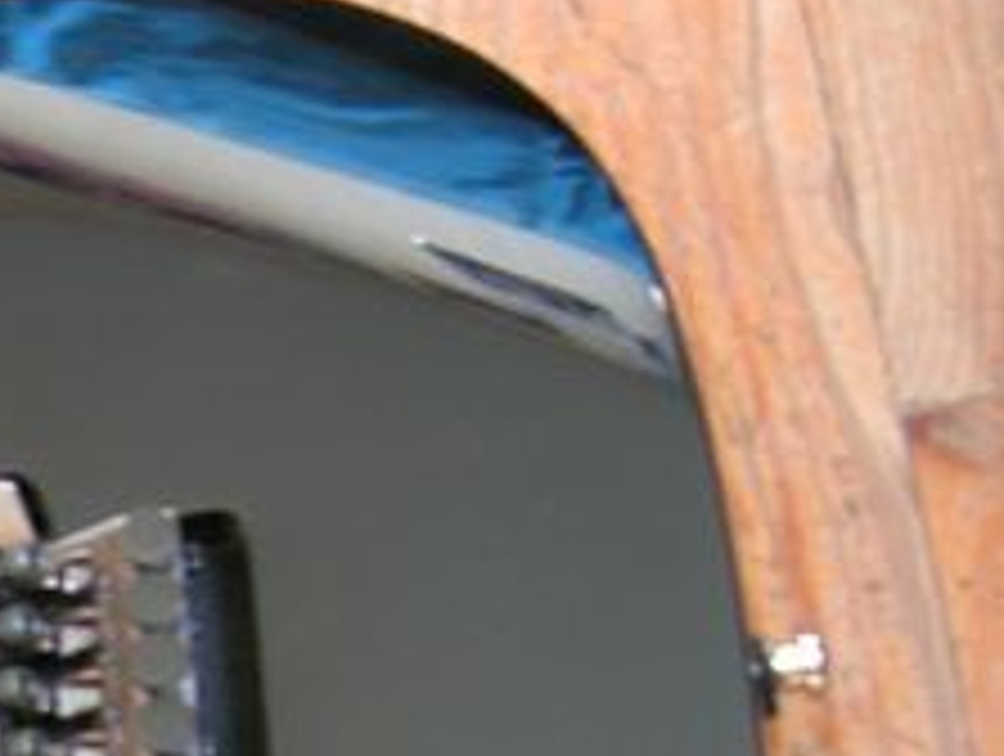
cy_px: 855
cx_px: -329
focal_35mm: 94
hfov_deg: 19.2
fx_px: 2731
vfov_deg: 15.3
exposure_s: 1/3.9
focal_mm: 5.4
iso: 56
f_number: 2.8
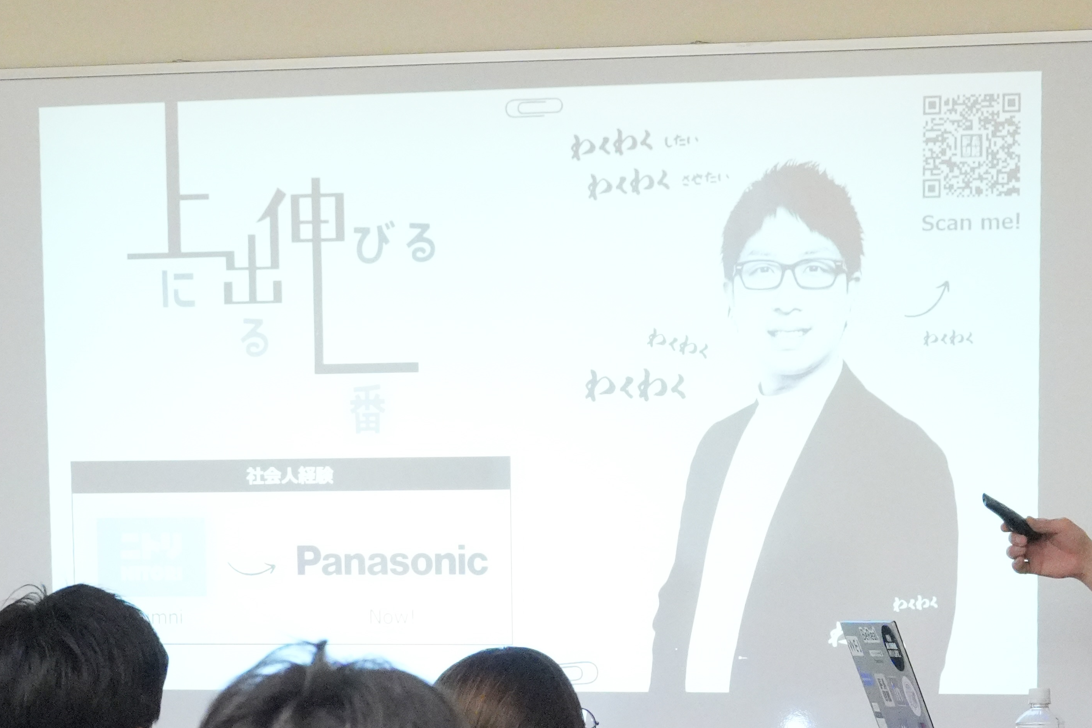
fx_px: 5278
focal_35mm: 174
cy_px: 816
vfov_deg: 7.8
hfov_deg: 11.8
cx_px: 777
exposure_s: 1/400
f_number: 9
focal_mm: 70
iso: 16000
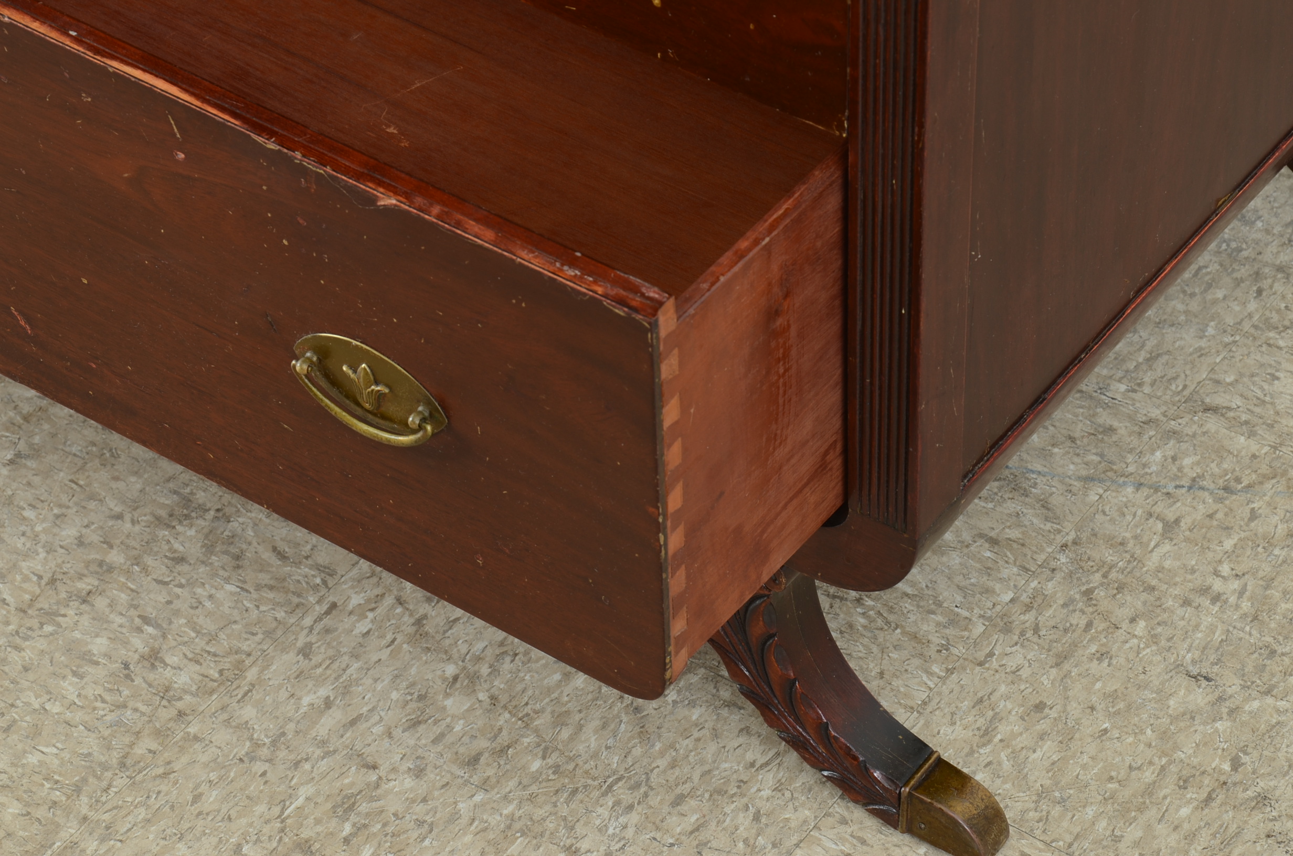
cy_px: 428
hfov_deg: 19.5
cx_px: 646
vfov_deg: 13.0
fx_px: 3763
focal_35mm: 105
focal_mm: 70
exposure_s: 1/125
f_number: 10
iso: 125
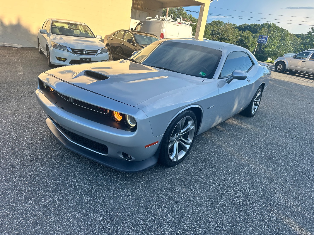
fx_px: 218
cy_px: 118
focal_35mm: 24
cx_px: 157
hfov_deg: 71.6
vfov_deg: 56.8
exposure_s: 1/1040
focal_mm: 6.86
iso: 80
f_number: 1.78
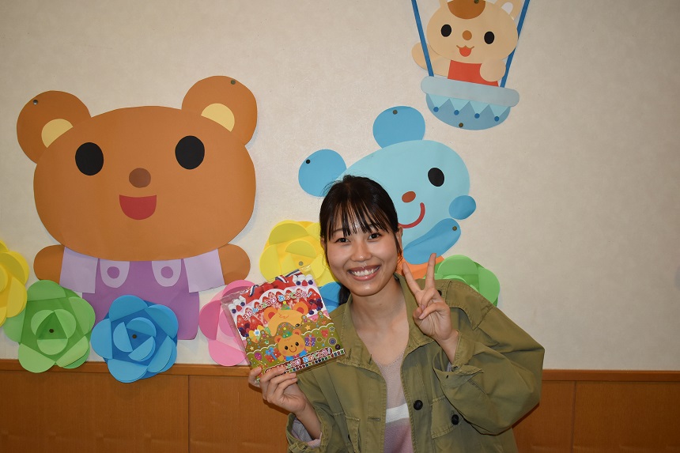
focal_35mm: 40
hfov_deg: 47.9
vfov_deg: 33.0
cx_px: 340
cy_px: 226
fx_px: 765
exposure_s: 1/60
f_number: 4
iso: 800
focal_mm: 27
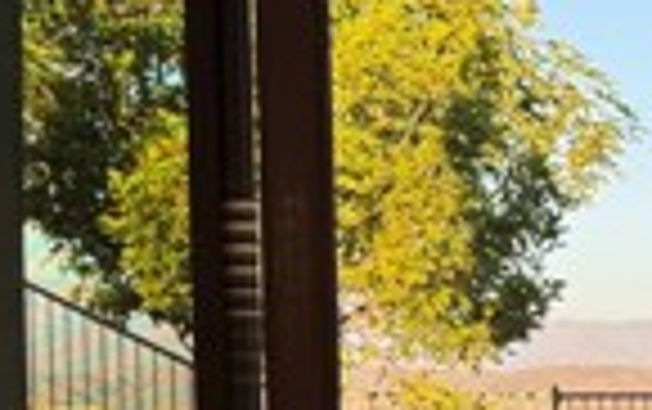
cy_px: 527
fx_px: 1992
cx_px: 944
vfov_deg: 11.4
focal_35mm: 112
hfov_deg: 17.0
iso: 100
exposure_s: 1/849
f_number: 1.78
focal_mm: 6.76
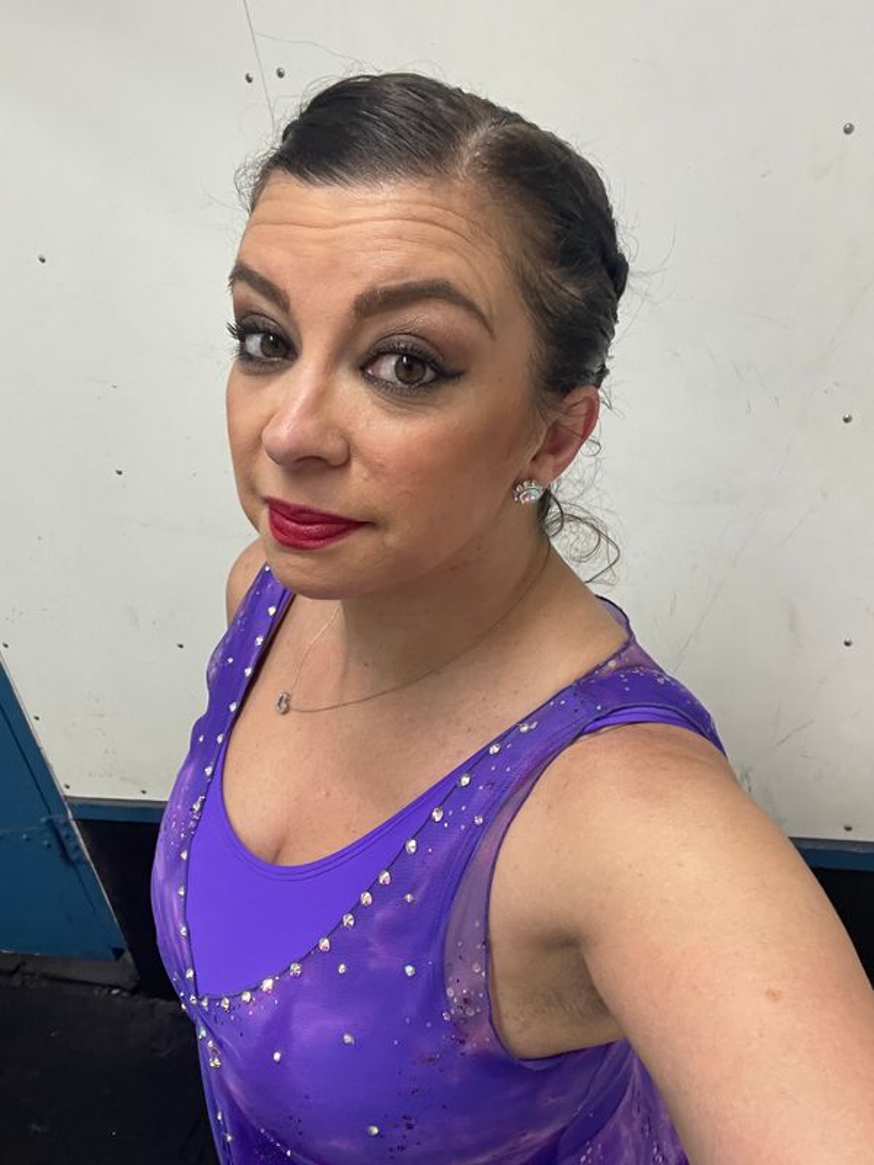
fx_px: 1010
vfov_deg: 60.0
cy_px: 582
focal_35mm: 30
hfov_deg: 46.8
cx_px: 437
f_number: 2.2
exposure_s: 1/60
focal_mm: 2.71
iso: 250
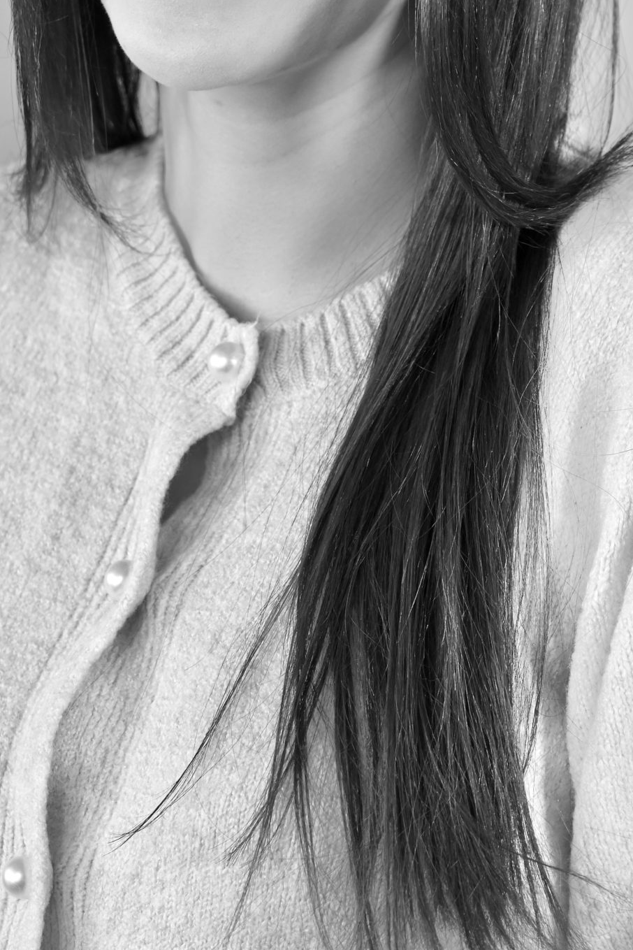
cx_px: 294
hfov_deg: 10.5
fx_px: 3428
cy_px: 199
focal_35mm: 130
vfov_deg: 15.7
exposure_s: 1/30
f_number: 5
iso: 400
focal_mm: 69
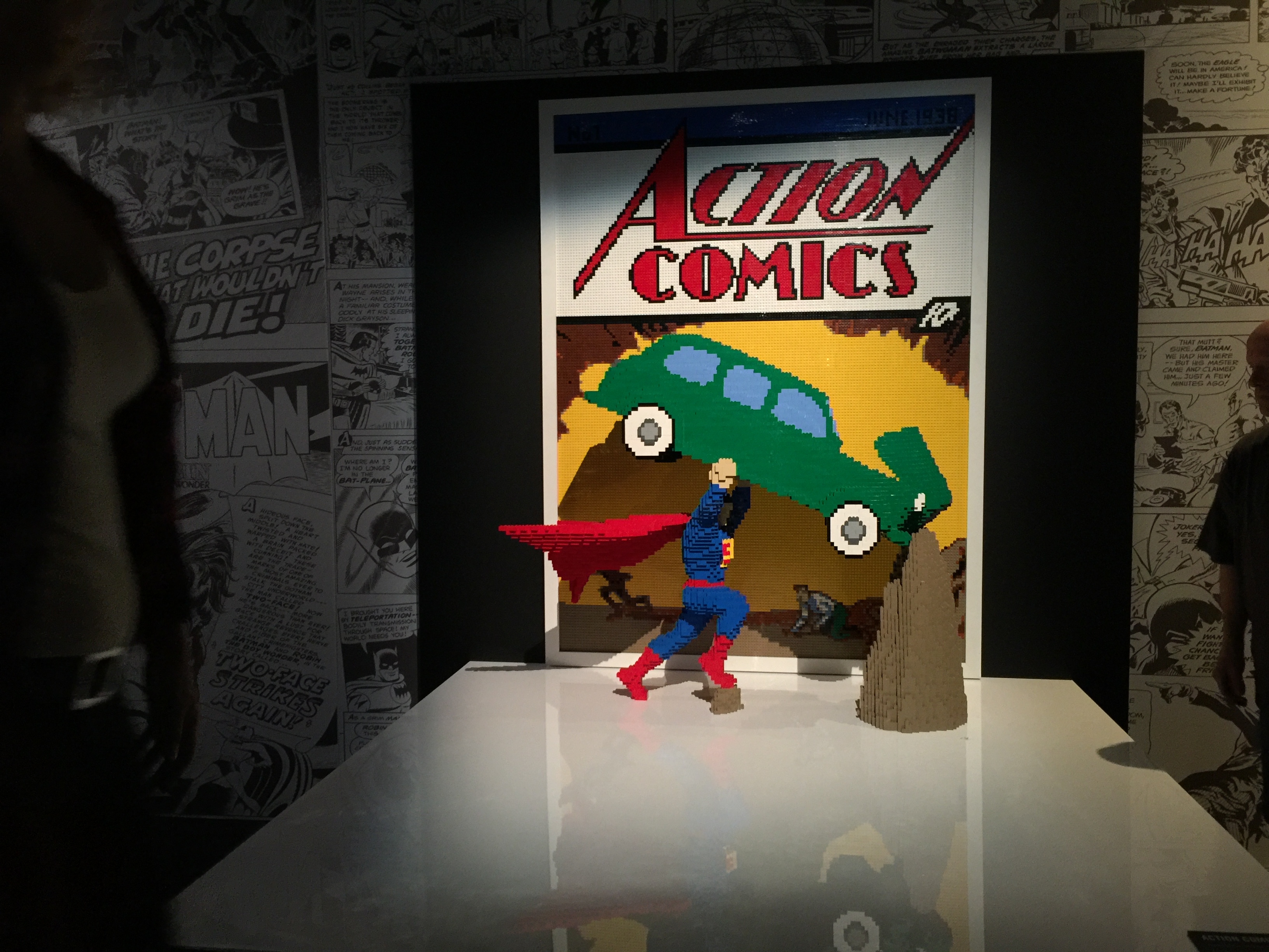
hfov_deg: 61.7
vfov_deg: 48.2
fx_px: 1063
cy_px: 476
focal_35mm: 29
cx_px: 634
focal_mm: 4.15
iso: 125
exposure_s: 1/17
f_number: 2.2
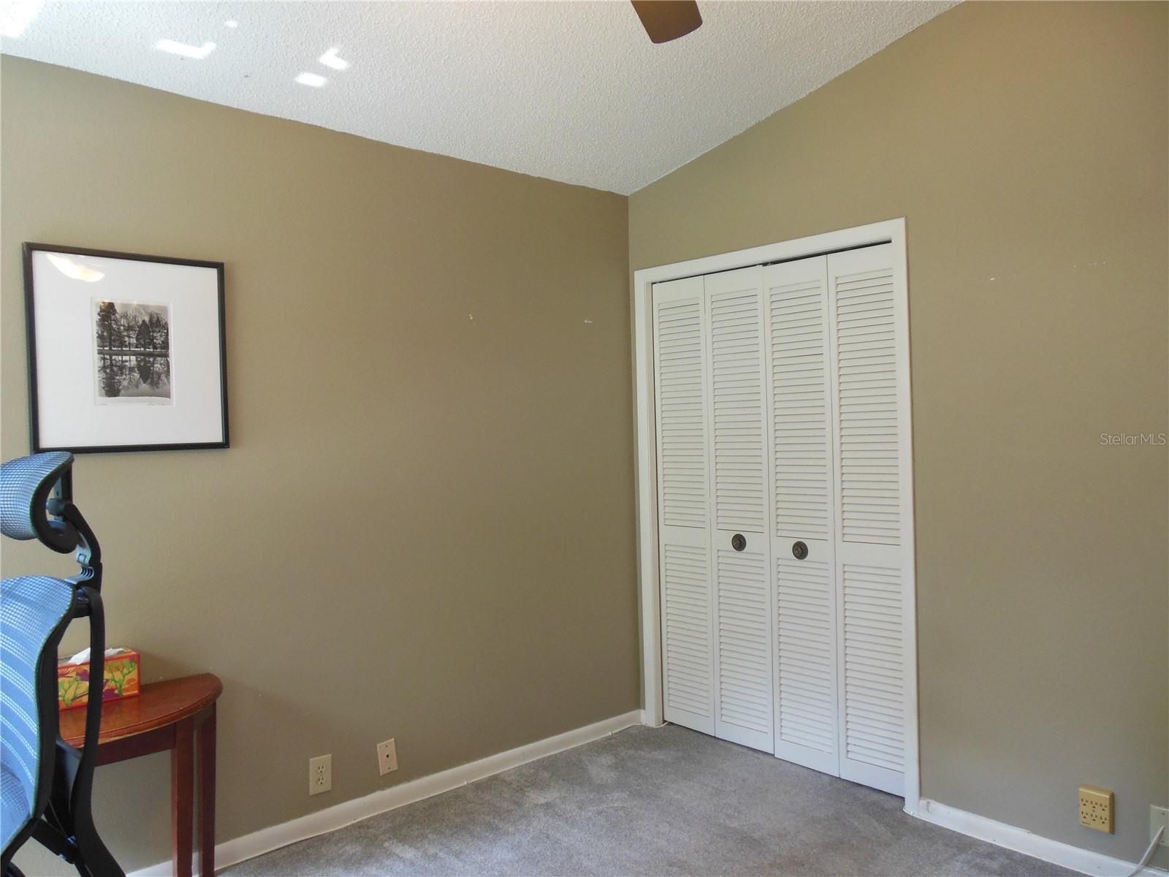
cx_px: 584
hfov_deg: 69.4
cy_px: 438
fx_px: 844
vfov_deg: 54.9
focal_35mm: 25
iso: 250
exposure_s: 1/30
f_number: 3.2
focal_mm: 4.5
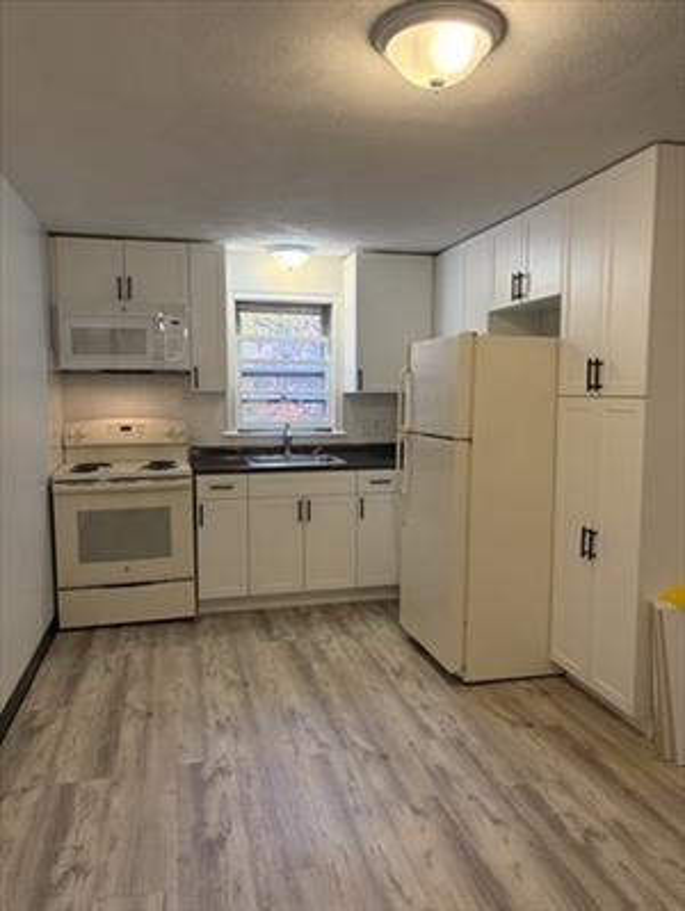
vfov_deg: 67.3
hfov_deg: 53.1
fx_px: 685
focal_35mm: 26
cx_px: 342
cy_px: 456
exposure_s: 1/120
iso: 160
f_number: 1.6
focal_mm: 5.96
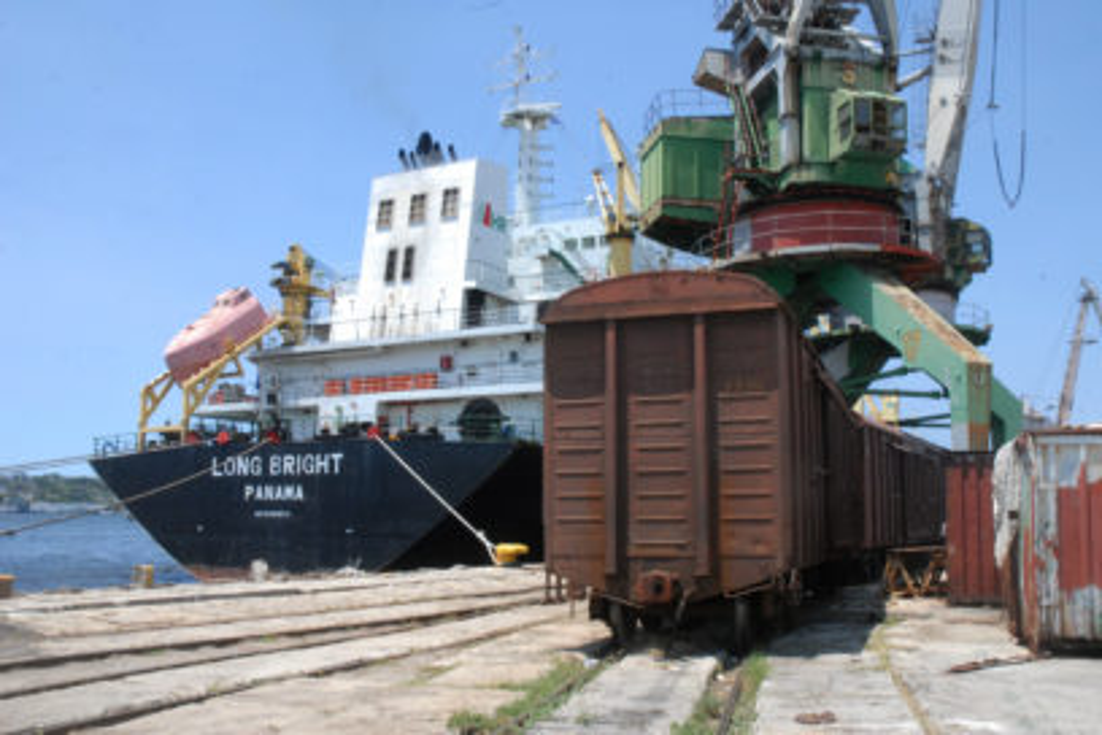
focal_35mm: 36
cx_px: 551
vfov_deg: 36.9
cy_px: 368
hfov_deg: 53.1
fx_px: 1102
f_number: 22
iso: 800
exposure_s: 1/125
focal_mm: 24
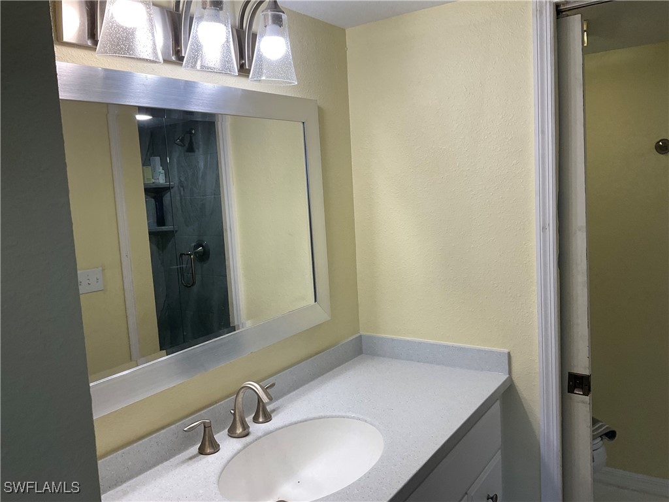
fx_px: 560
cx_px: 334
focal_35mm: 29
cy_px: 251
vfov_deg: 48.2
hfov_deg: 61.7
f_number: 1.8
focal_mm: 3
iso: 40
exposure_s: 1/120
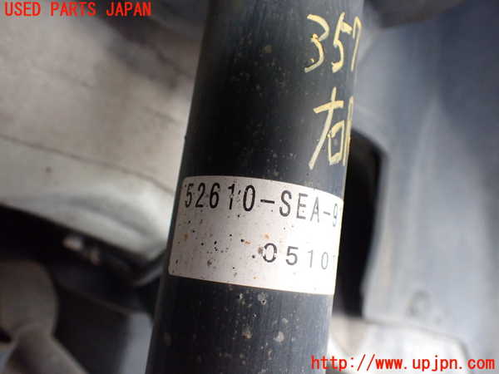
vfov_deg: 46.8
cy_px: 187
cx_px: 250
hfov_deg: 60.0
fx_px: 432
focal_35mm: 30
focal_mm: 5.4
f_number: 2.3
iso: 800
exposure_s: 1/80
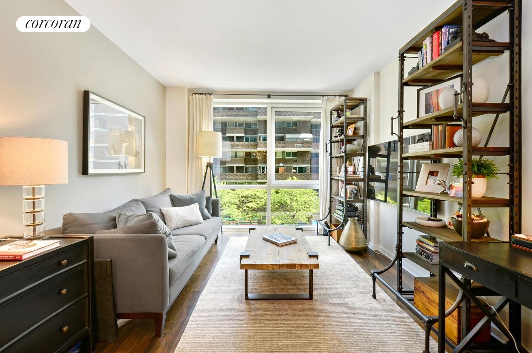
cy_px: 176
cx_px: 266
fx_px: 221
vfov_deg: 77.1
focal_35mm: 15
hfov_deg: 100.5
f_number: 10
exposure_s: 1/2.5
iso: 200
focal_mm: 10
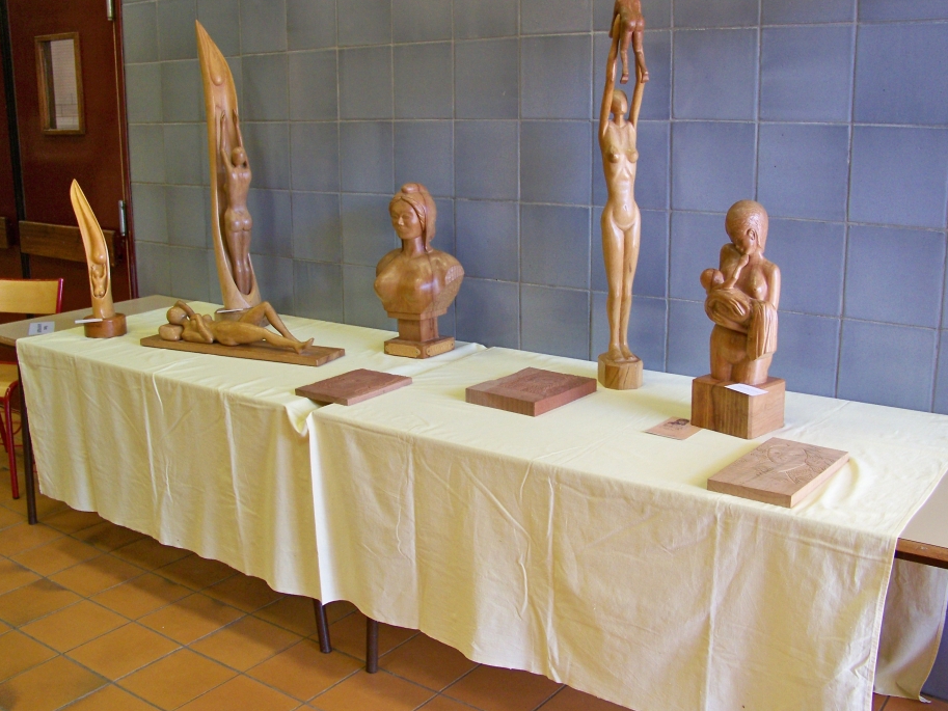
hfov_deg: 50.1
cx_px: 478
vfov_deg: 38.7
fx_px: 1013
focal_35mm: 37
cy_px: 348
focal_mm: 5.85
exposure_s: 1/30
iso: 160
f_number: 2.8
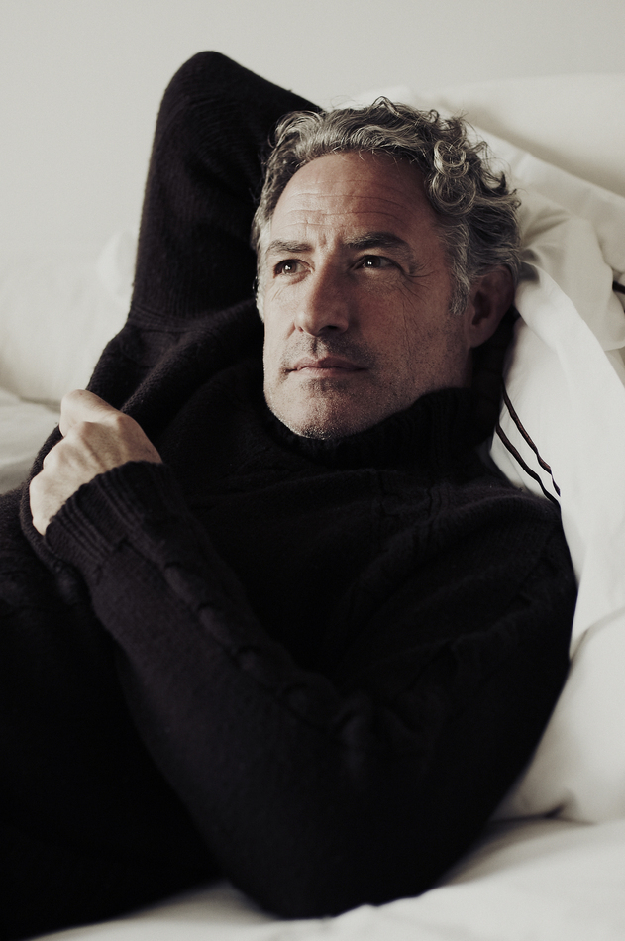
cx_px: 312
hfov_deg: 18.1
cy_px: 470
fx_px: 1958
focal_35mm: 75
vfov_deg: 27.0
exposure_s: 1/200
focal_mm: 50
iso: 320
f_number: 2
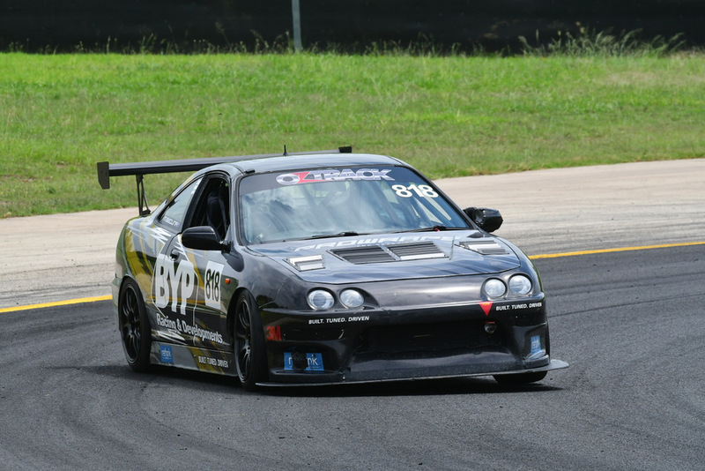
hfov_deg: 4.3
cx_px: 352
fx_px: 9403
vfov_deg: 2.9
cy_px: 236
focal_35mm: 480
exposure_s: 1/640
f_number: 13
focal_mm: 320
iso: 640
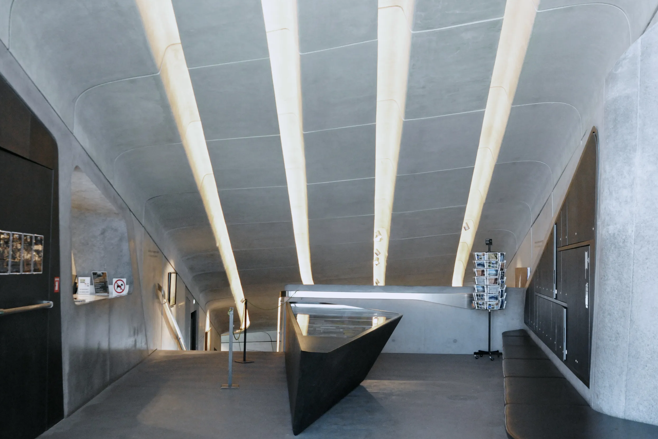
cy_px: 214
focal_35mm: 37
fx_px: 676
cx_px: 326
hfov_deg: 51.9
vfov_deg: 35.9
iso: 2500
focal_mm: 24
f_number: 6.3
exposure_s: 1/40
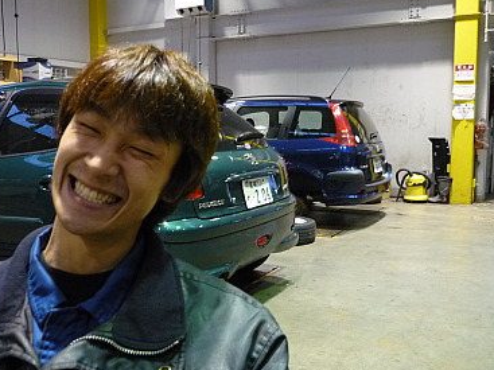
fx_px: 514
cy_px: 192
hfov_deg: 51.4
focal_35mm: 36
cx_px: 249
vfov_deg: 39.6
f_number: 2.8
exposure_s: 1/15
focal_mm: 5.5
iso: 400
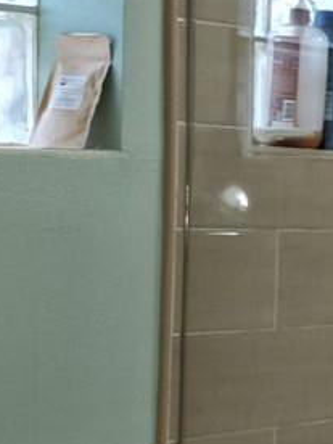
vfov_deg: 14.2
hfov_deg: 8.6
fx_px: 1783
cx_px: 1046
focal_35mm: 139
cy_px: 198
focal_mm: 6.72
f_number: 1.7
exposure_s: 1/40
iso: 110
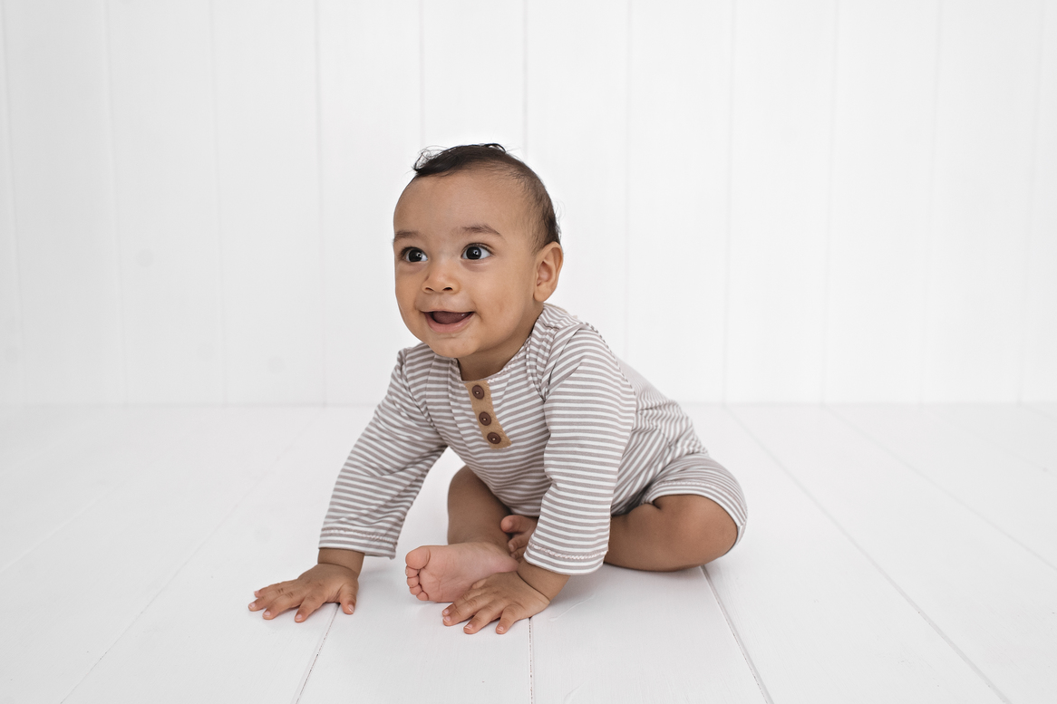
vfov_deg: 36.9
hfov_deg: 53.1
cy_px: 351
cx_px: 528
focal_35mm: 36
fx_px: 1057
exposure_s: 1/200
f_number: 4.5
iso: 640
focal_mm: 35
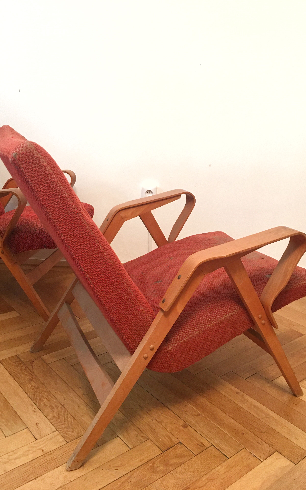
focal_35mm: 31
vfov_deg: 61.2
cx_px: 168
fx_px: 414
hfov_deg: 40.6
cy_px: 246
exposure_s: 1/17
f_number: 2.2
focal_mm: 4.15
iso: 100
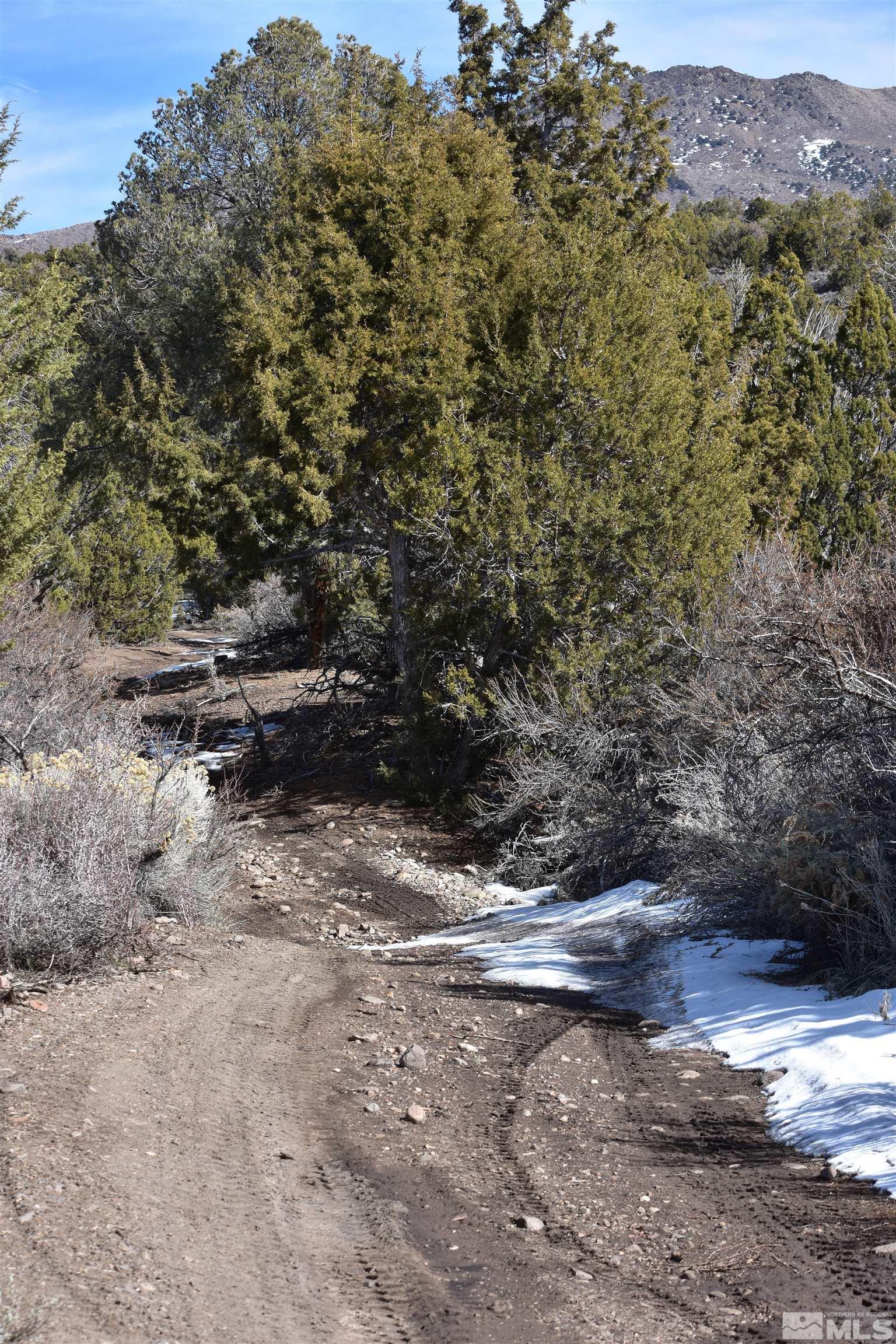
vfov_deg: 24.6
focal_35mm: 82
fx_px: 3080
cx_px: 448
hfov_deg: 16.6
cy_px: 672
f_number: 11
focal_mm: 55
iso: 125
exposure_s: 1/125
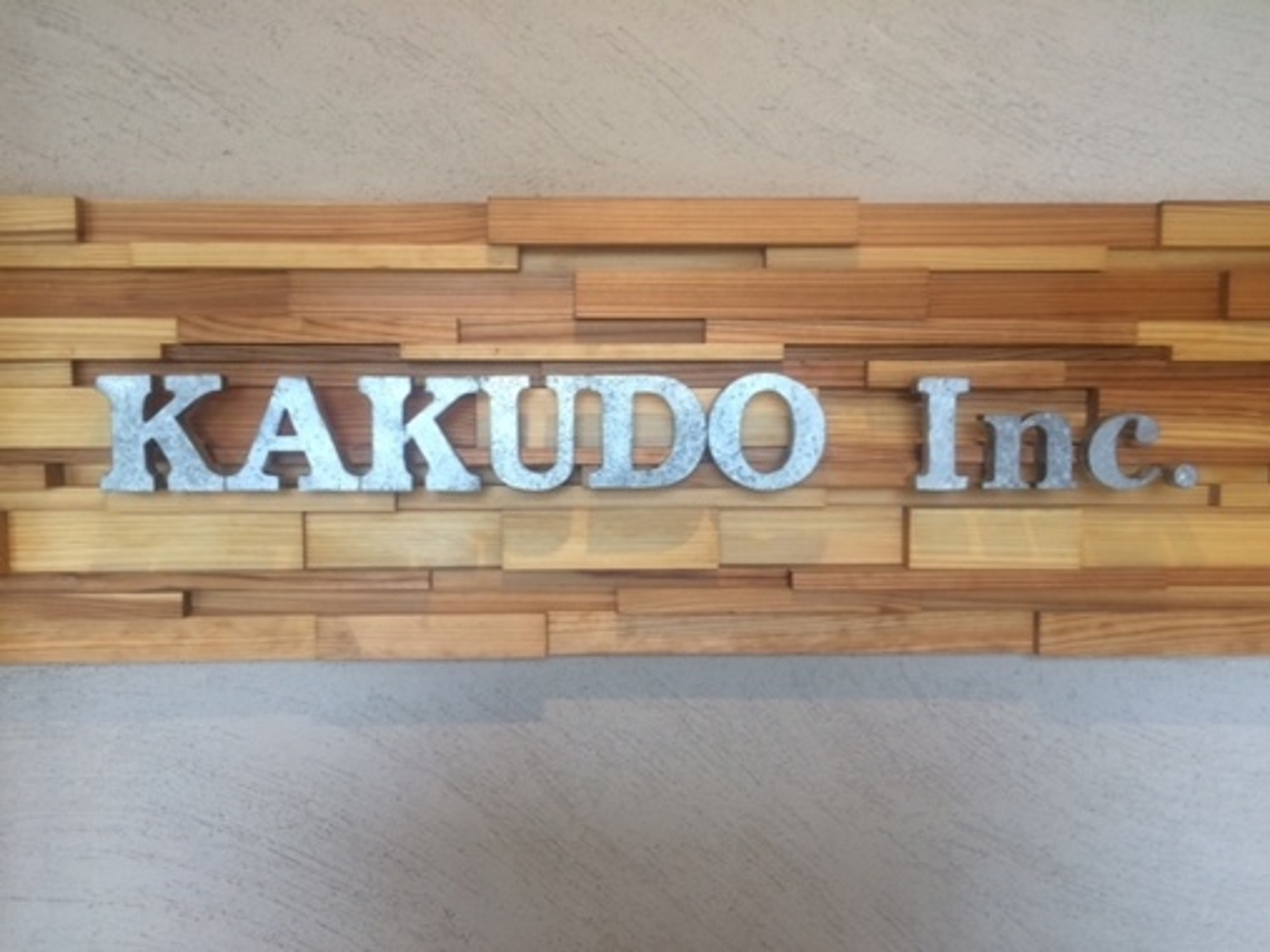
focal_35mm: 29
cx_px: 635
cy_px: 476
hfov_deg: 61.7
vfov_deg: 48.2
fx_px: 1064
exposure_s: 1/30
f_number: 2.2
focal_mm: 4.15
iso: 40
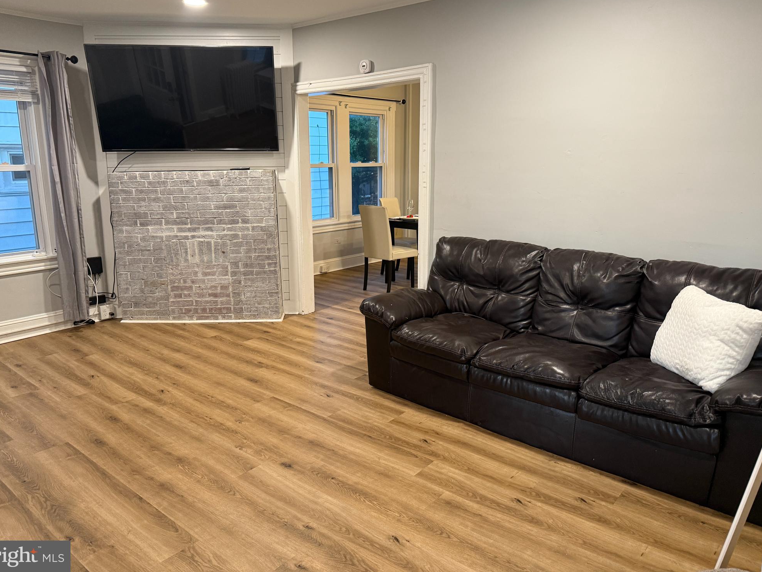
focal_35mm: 25
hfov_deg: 69.4
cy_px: 275
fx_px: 550
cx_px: 371
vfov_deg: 54.9
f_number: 1.78
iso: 250
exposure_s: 1/60
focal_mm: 6.76
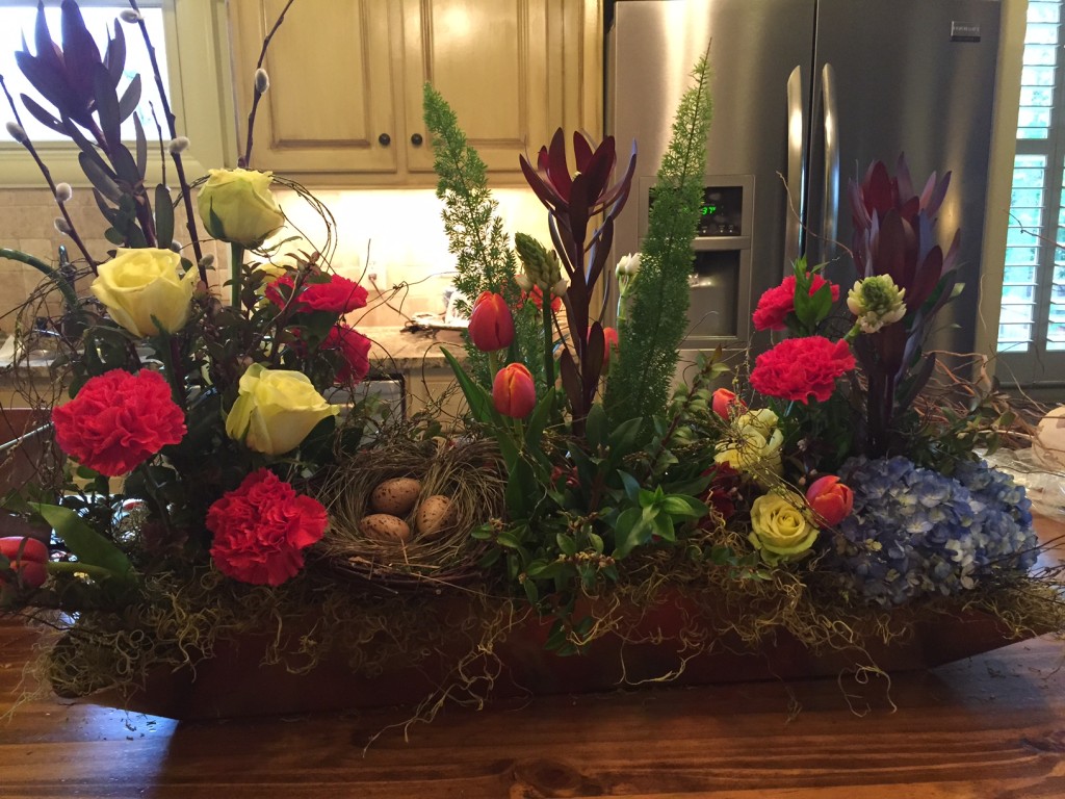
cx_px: 532
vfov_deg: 48.2
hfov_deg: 61.7
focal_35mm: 29
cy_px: 400
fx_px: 892
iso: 250
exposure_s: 1/30
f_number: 2.2
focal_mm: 4.15
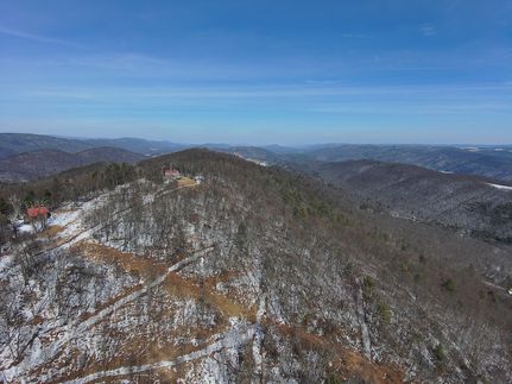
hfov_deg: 79.0
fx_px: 311
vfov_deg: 63.4
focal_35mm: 21
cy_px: 192
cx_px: 256
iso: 101
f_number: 2.8
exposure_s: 1/1736
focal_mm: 3.7
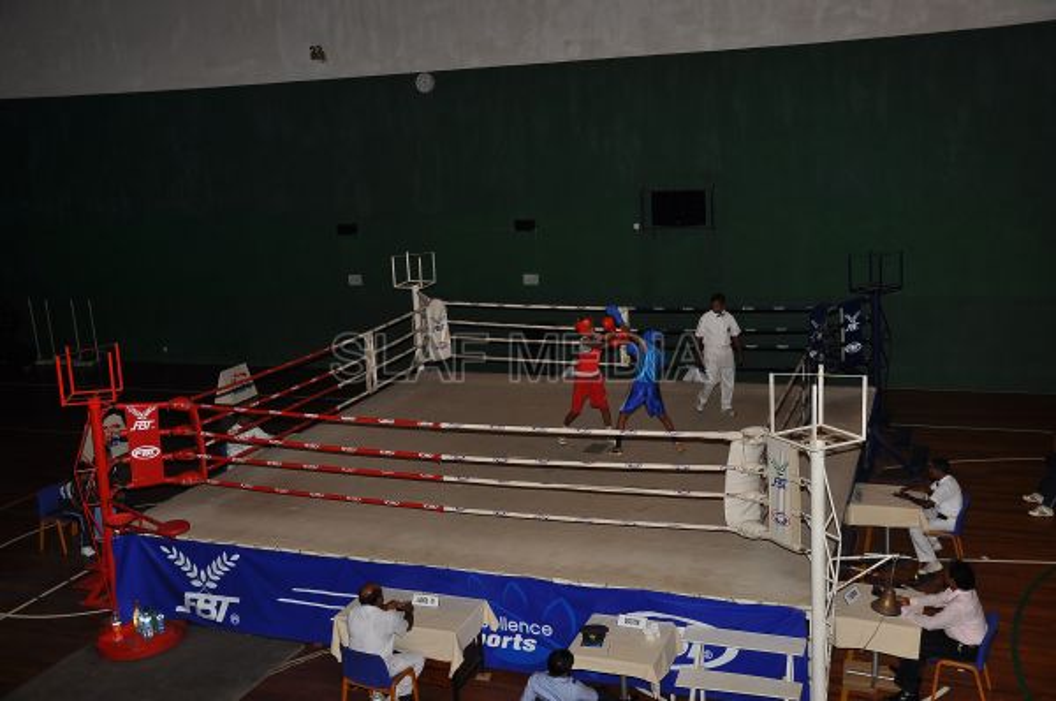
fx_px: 1098
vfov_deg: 35.4
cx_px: 528
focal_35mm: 38
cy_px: 350
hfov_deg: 51.4
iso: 200
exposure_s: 1/90
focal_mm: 25
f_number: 5.6
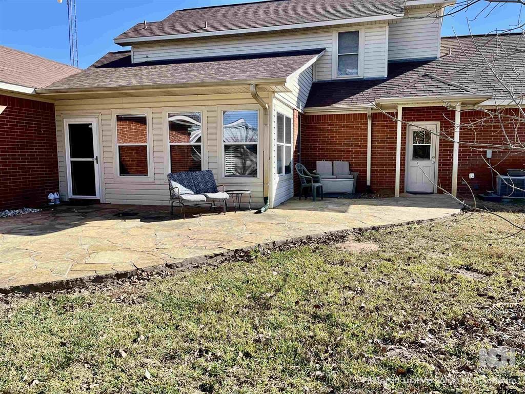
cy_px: 197
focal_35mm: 26
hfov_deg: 67.3
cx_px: 262
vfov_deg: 53.1
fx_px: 394
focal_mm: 5.1
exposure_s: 1/1721
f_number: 1.6
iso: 50
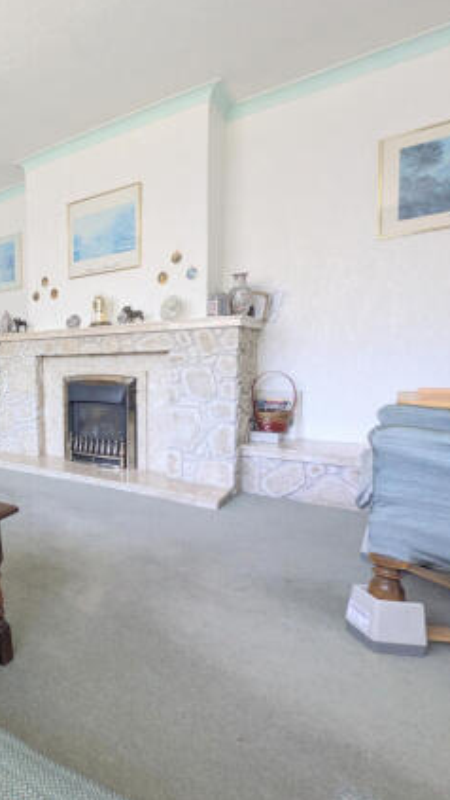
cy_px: 391
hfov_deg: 40.1
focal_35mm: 21
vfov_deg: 83.8
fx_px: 445
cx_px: -76
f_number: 2.2
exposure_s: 1/33.3
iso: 104
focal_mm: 1.83
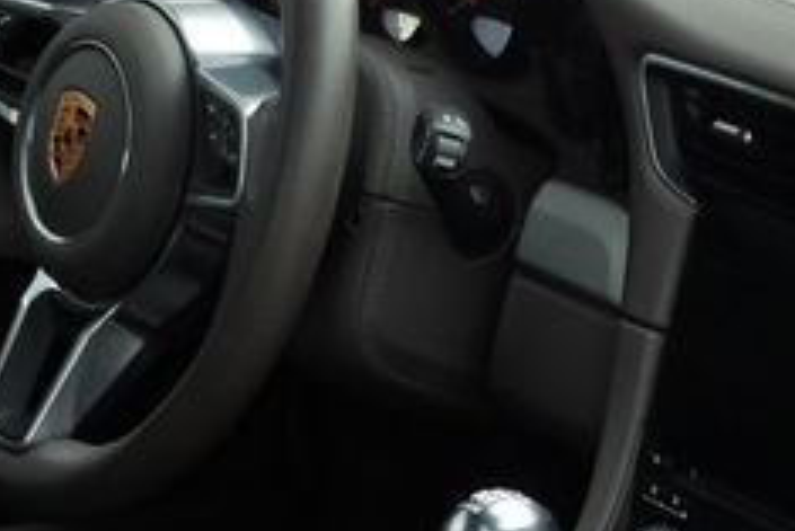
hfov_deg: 11.0
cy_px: 643
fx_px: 4132
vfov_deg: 7.3
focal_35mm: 187
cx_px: 606
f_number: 3.2
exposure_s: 1/60
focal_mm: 28.9
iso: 400
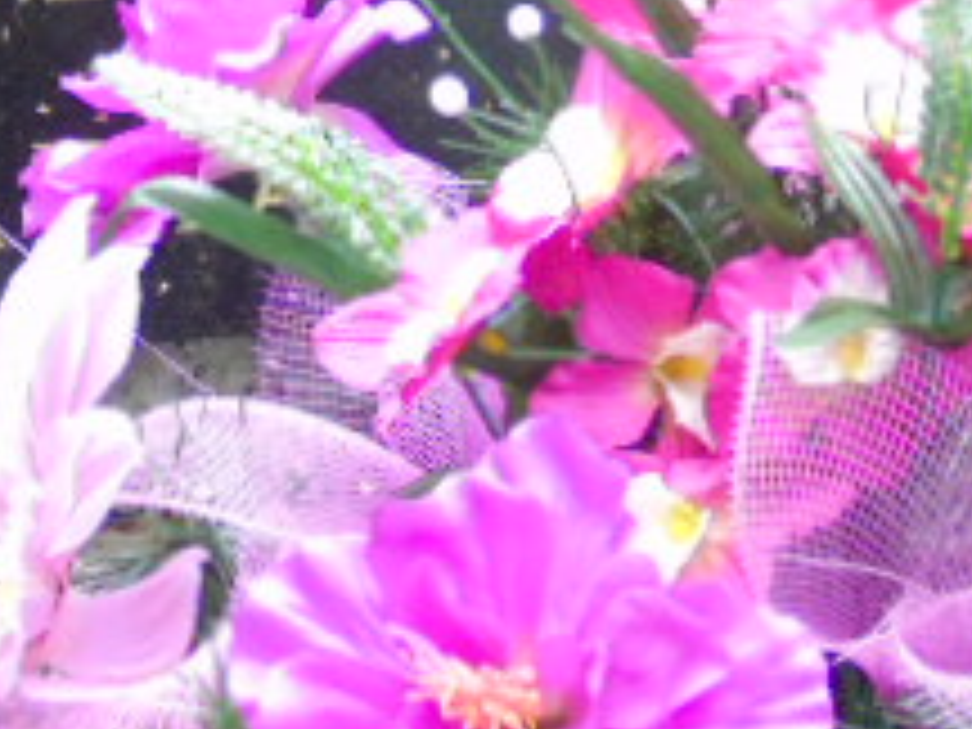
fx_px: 11821
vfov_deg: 3.5
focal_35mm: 421
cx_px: -108
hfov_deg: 4.7
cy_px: -302
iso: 400
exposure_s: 1/60
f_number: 4.7
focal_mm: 25
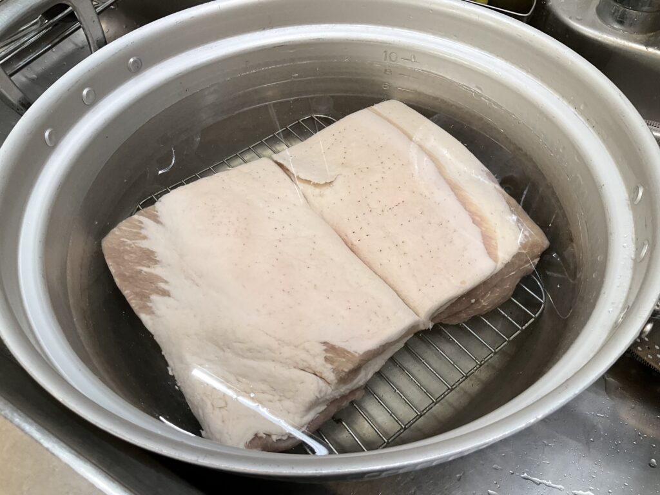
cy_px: 248
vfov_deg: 48.2
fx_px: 553
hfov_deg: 61.7
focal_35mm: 29
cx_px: 330
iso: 64
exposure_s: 1/85
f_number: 1.8
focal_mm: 3
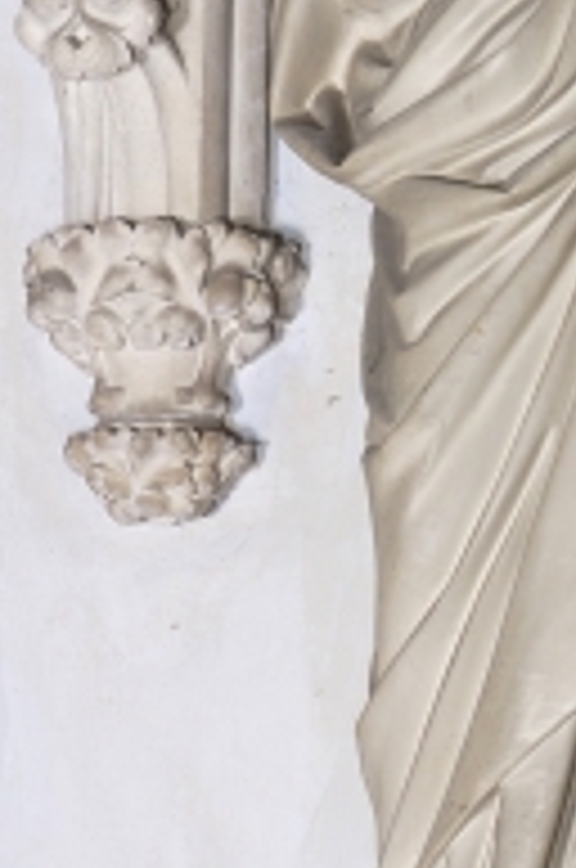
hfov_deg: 4.9
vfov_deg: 7.4
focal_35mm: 279
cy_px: 198
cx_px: 688
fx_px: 6720
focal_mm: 70
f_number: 9
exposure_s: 1/30
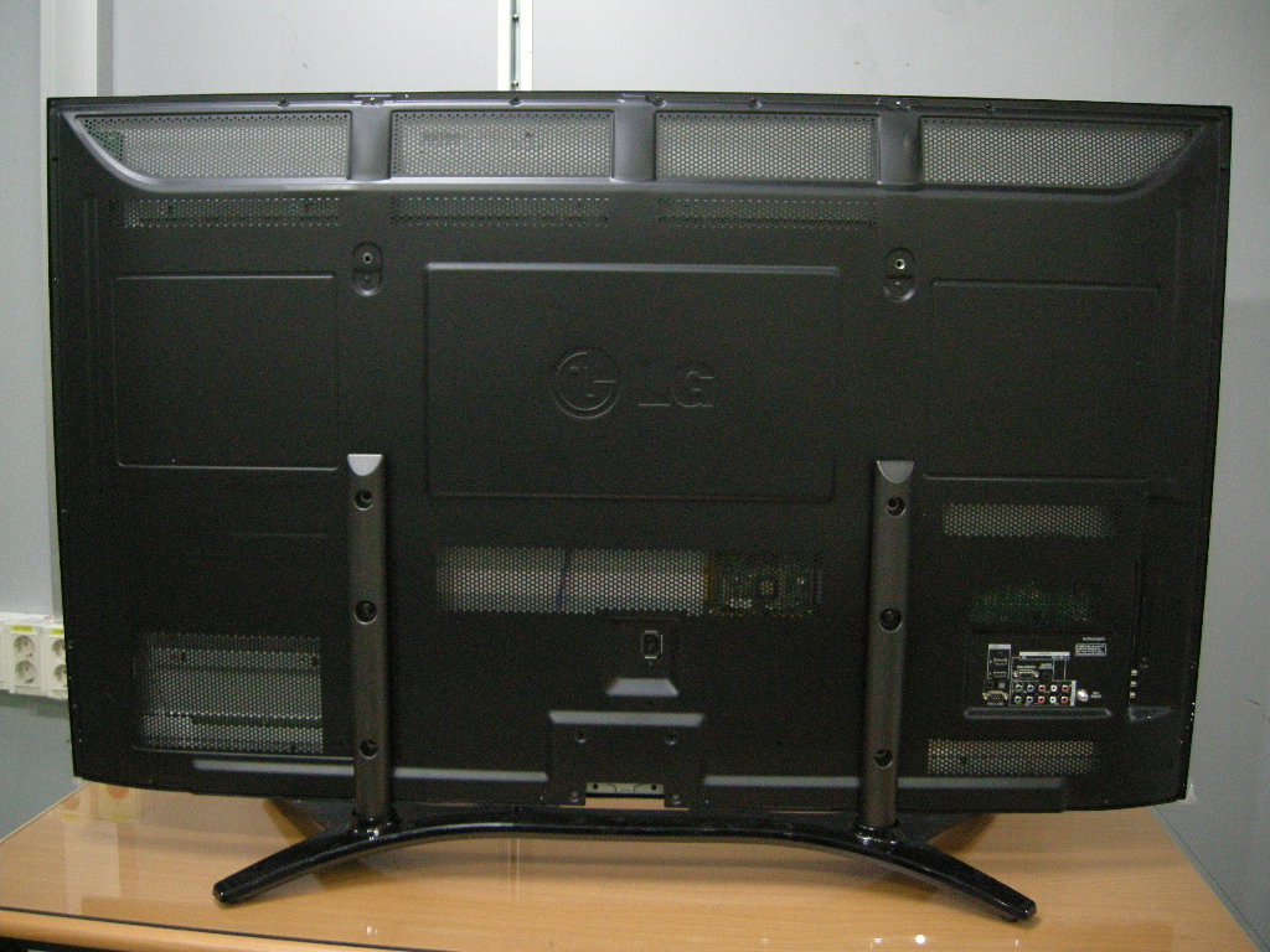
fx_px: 1321
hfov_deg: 51.4
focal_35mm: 36
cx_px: 635
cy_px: 476
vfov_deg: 39.7
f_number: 2.7
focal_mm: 7.5
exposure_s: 1/24.6
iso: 400
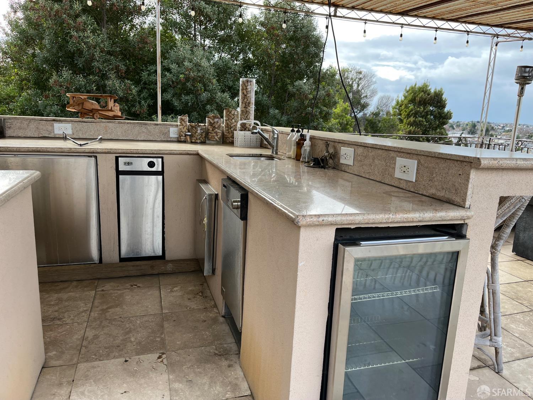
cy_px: 200
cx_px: 266
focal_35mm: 26
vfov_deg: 53.1
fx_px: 400
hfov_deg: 67.3
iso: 50
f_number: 1.6
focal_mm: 5.1
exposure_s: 1/473
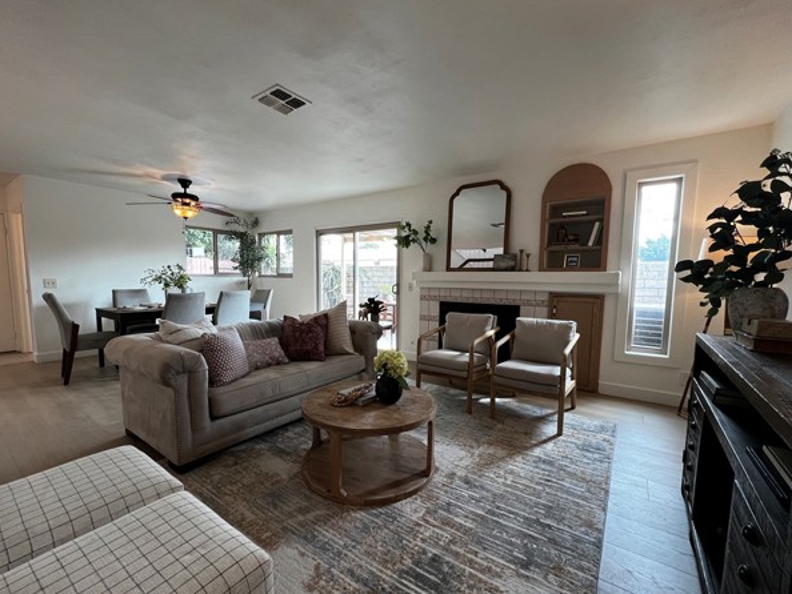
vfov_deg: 85.7
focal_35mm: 14
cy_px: 306
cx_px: 388
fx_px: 320
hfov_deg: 102.0
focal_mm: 1.57
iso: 125
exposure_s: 1/120
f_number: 1.8
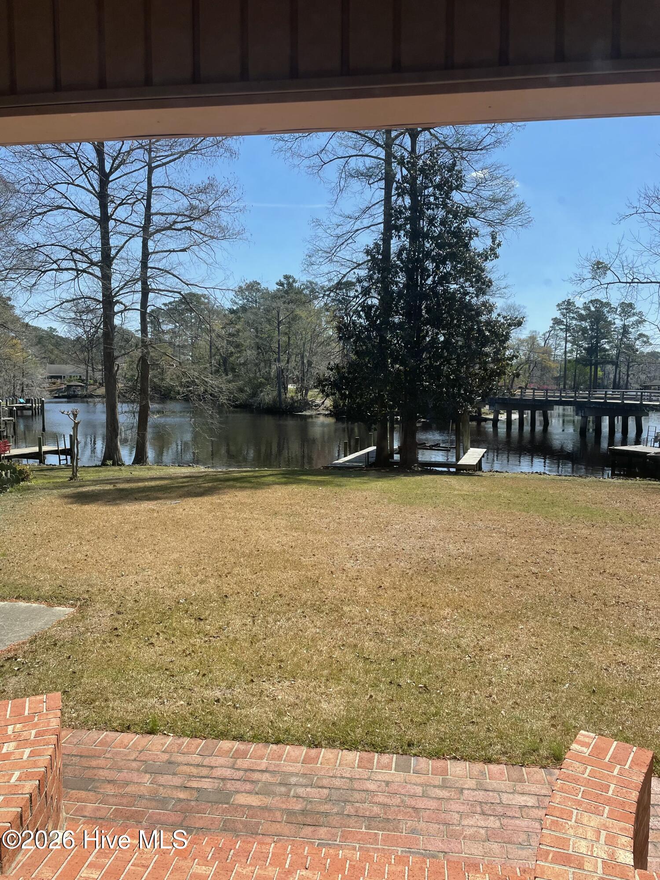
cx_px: 330
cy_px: 440
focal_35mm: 26
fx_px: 661
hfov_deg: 53.1
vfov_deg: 67.3
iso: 50
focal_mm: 4.2
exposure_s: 1/3401
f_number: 1.6
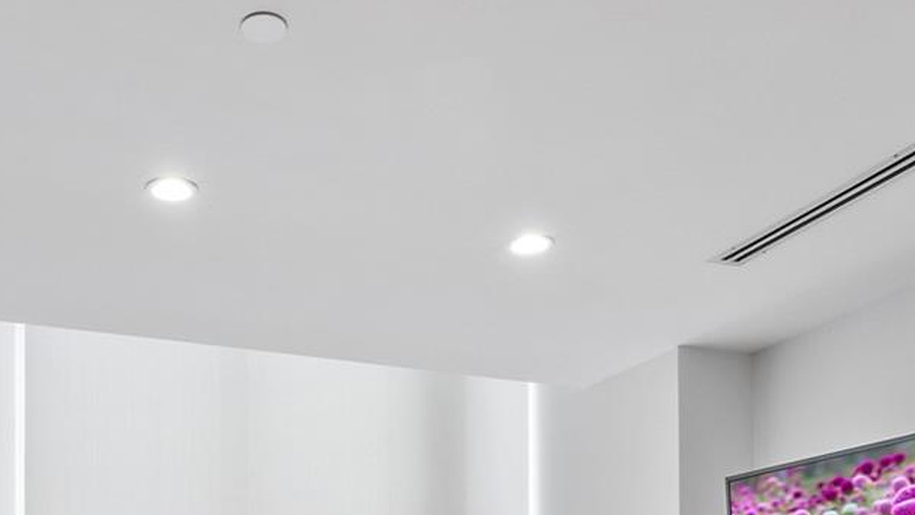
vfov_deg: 23.4
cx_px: 257
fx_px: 1068
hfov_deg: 45.2
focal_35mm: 44
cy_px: 701
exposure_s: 1/40
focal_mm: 16
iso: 1000
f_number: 8
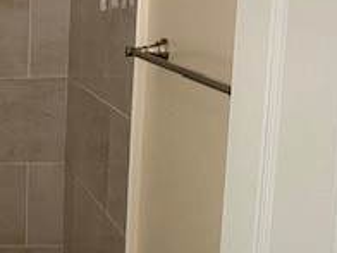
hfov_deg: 21.0
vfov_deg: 17.4
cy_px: 146
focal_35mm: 85
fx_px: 828
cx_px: -96
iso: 100
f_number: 1.8
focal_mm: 4.25
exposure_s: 1/60
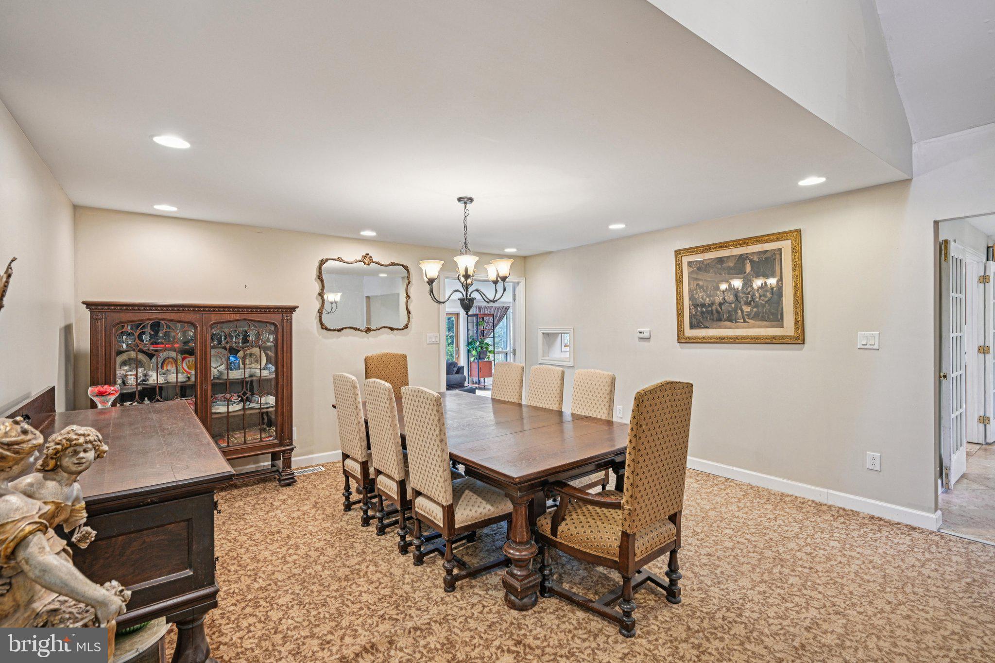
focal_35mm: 16
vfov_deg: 73.7
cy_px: 332
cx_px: 498
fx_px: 442
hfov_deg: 96.7
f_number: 8
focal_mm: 16
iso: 400
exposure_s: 1/6
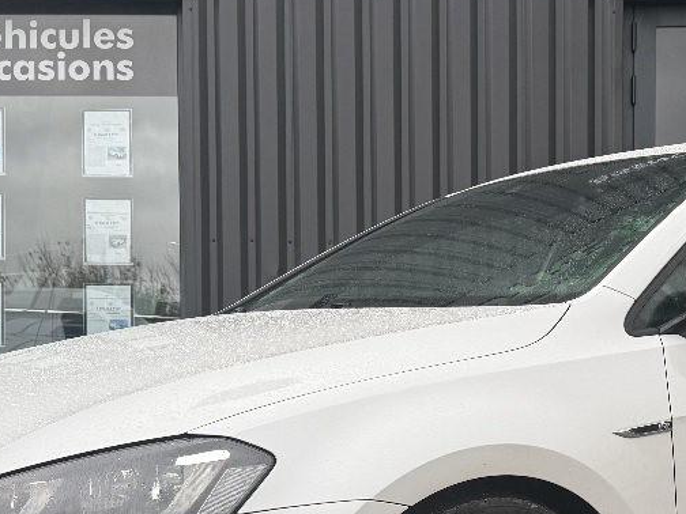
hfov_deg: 31.4
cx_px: 460
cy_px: 394
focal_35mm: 61
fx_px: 1209
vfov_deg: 23.7
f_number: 1.78
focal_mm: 6.76
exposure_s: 1/121
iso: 50
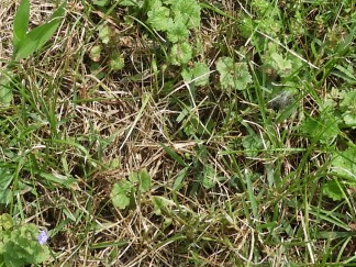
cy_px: -244
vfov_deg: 8.0
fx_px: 1831
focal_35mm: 178
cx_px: 115
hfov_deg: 11.1
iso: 100
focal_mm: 7.2
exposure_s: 1/500
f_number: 3.8
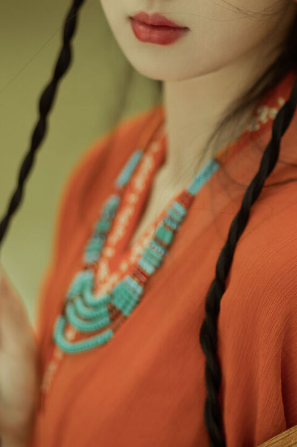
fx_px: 2291
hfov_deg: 7.4
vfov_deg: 11.1
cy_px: 165
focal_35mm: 185
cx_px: 250
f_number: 1.4
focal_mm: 85
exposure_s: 1/640
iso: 100
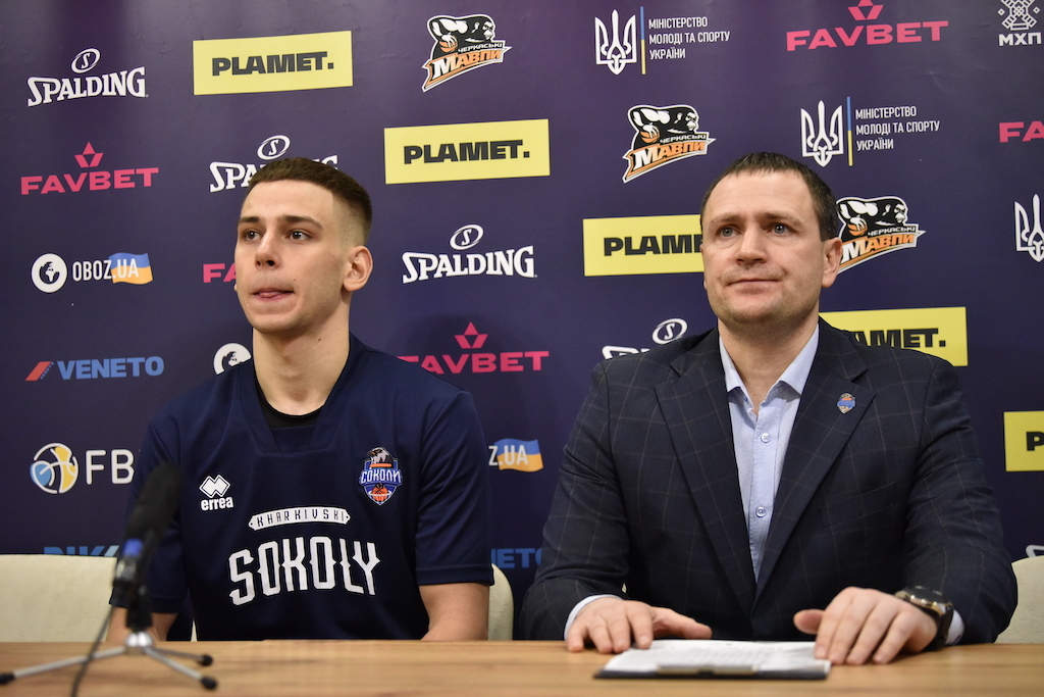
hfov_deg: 28.1
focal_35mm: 72
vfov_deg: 18.9
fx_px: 2088
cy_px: 348
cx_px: 522
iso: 5000
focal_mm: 72
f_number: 2.8
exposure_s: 1/640
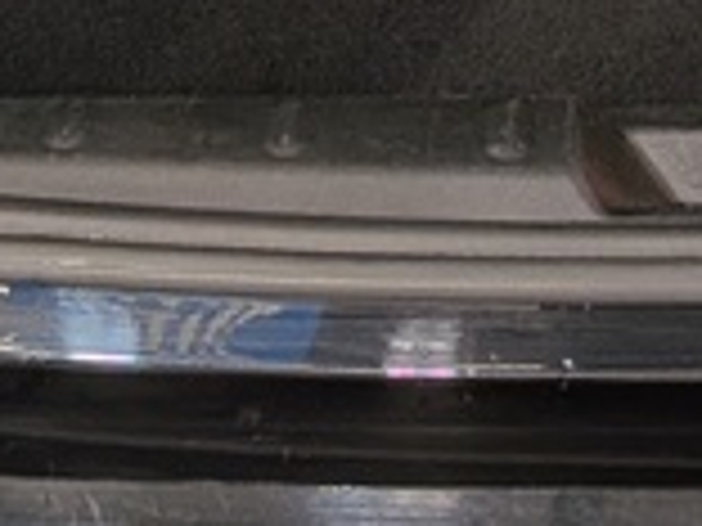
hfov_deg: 12.3
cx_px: 747
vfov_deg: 8.8
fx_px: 3204
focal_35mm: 158
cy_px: -584
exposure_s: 1/194
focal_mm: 4.53
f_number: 1.7
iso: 28
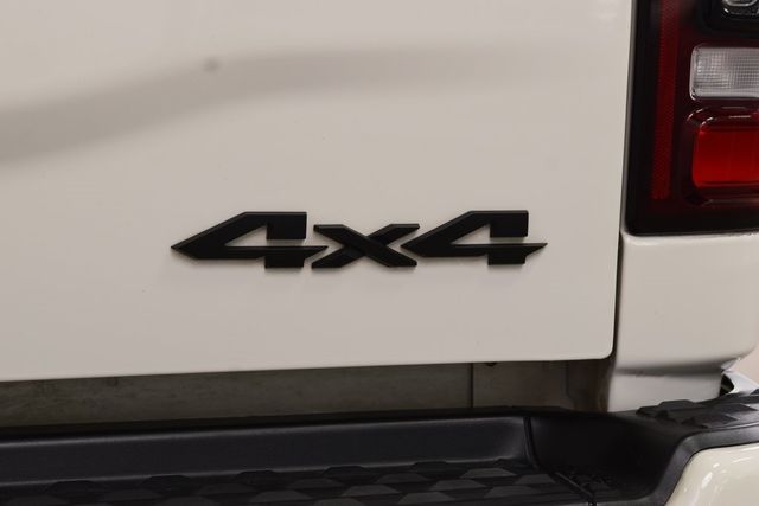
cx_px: 380
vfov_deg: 13.0
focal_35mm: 105
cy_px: 253
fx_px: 2214
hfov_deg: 19.5
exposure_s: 1/30
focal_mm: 70
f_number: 7.1
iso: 500
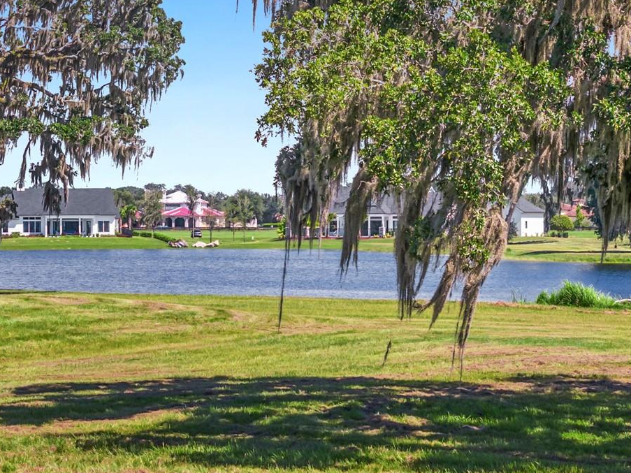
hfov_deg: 15.8
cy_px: 265
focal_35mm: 124
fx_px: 2260
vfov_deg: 11.9
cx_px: 449
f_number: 2.8
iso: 120
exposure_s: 1/800
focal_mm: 19.35
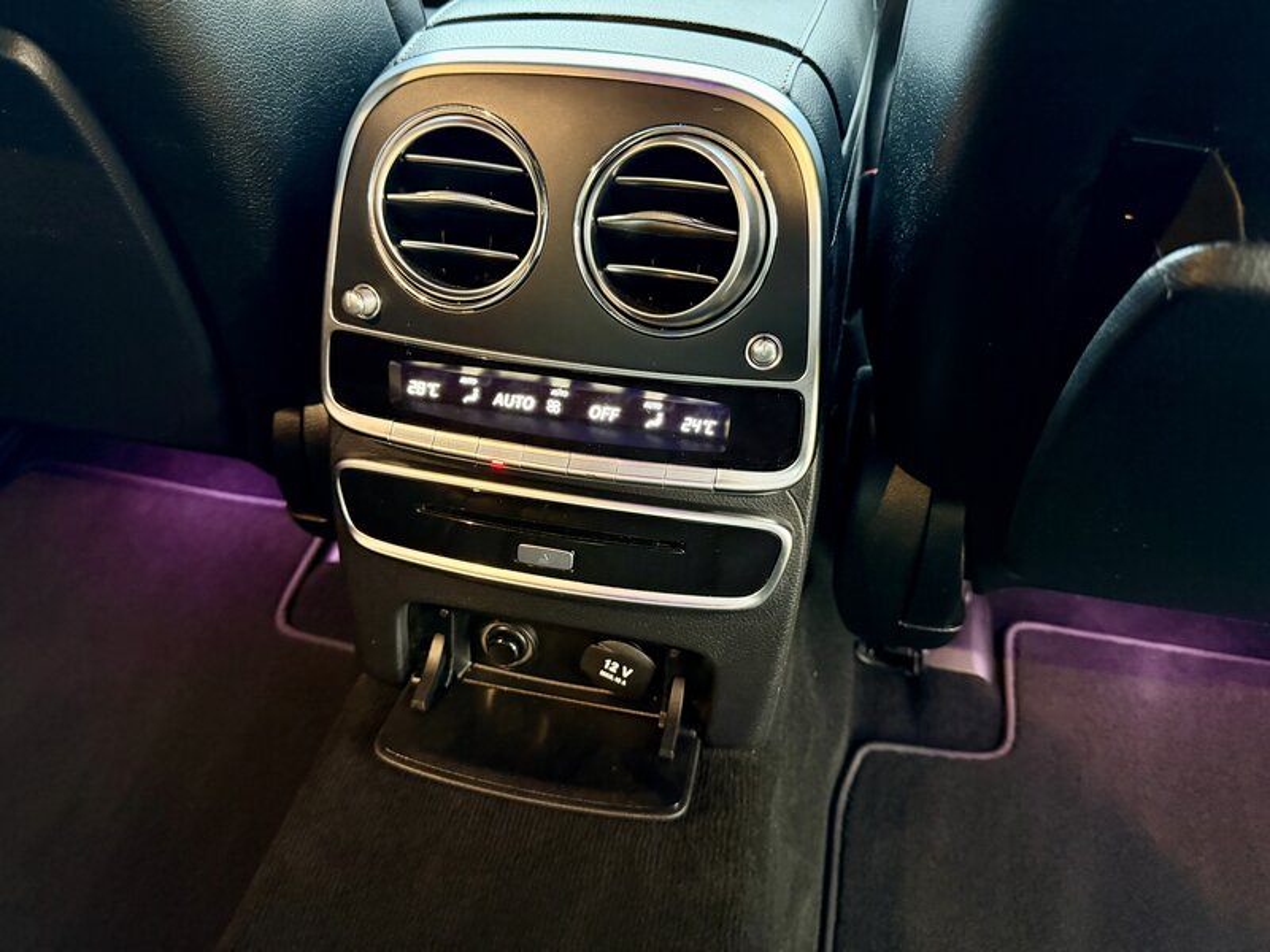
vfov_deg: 56.8
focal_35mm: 24
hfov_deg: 71.6
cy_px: 476
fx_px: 881
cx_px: 635
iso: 800
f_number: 1.78
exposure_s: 1/32
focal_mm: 6.76
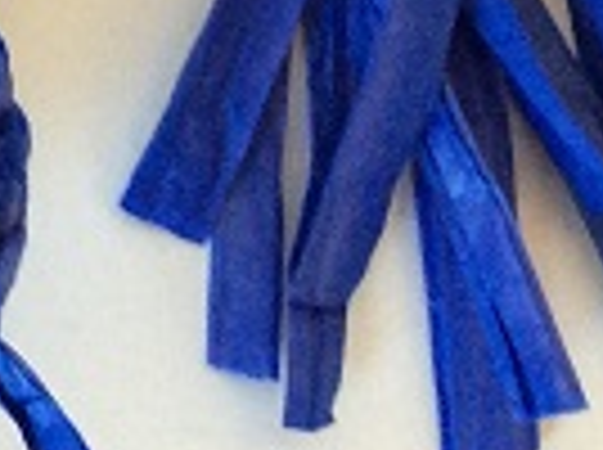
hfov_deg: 11.2
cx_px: -716
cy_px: -290
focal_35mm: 155
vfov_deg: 9.2
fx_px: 2695
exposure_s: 1/25
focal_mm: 3.3
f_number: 2.4
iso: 125
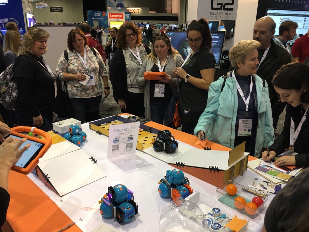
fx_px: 259
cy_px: 116
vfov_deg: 48.2
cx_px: 154
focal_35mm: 29
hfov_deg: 61.7
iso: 50
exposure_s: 1/15
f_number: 2.2
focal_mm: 4.15
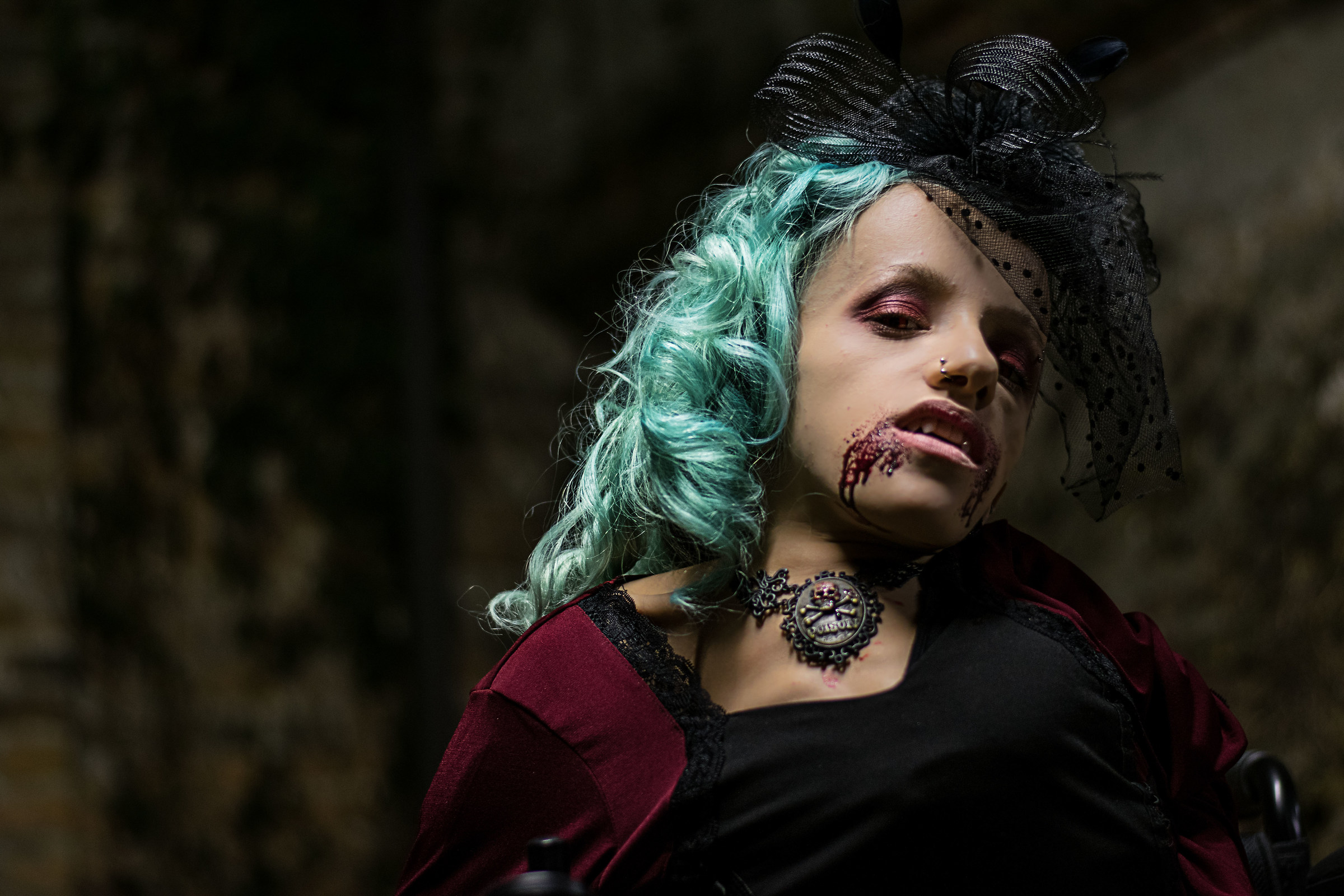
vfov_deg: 18.2
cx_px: 672
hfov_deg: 27.0
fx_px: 2800
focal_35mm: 75
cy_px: 448
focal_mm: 50
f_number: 1.8
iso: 400
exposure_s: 1/60
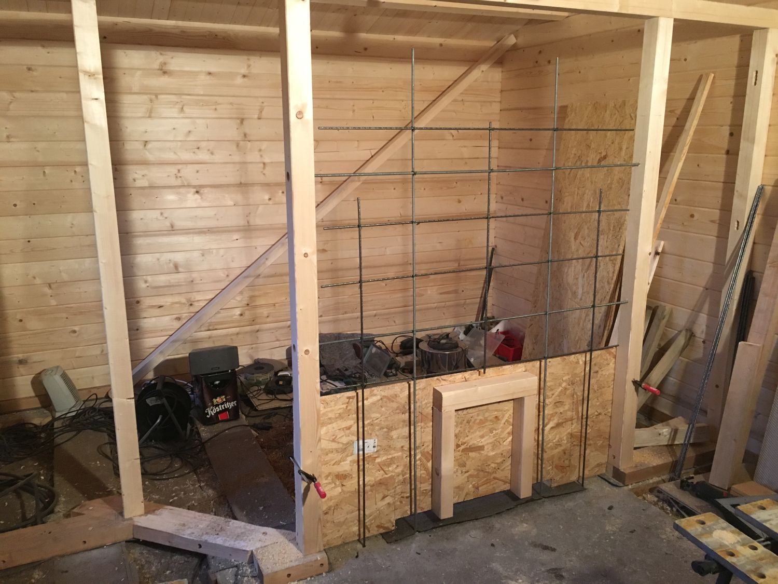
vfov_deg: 48.2
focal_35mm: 29
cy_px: 292
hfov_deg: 61.7
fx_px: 652
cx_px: 389
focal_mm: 4.15
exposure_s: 1/33
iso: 200
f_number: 2.2
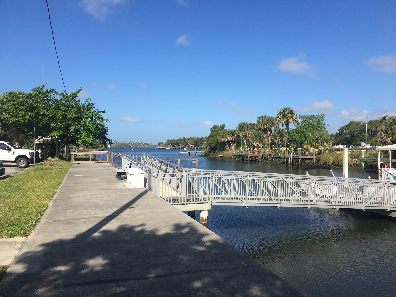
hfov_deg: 61.7
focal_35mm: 29
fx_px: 332
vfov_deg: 48.2
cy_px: 148
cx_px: 198
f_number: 2.2
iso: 25
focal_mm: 4.15
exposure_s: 1/1637
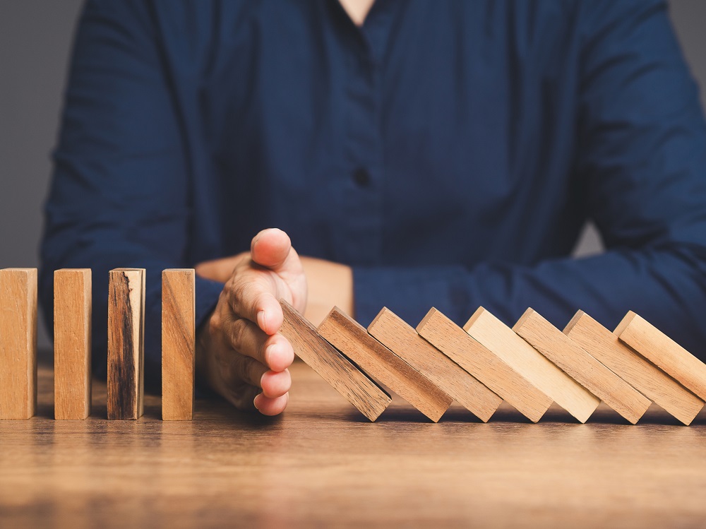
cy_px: 264
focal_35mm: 90
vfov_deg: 16.4
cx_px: 353
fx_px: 1835
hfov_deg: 21.8
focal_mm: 45
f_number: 2.8
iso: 100
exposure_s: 1/125
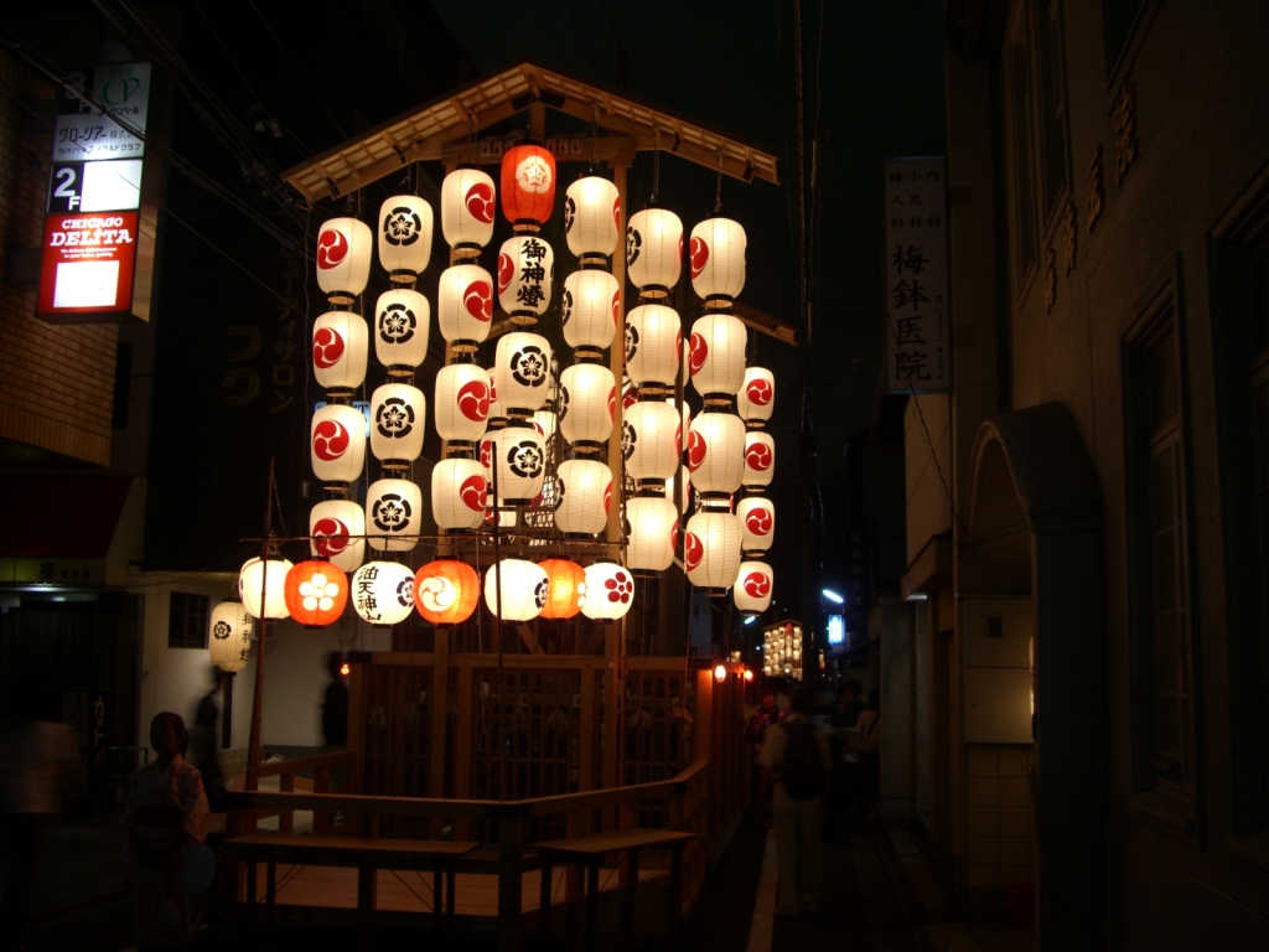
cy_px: 476
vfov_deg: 37.7
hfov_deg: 49.0
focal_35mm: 38
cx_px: 634
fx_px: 1393
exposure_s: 1/3.33
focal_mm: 7.9
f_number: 2.8
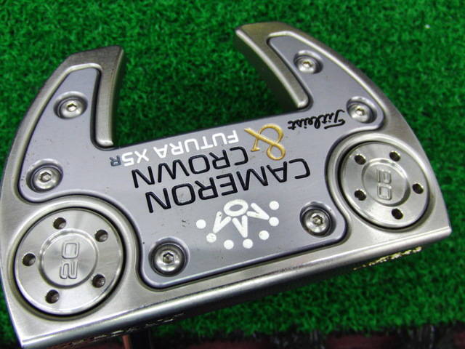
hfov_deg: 50.1
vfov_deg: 38.7
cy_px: 174
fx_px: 497
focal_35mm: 37
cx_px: 232
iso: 400
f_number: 3.6
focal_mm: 6.42
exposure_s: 1/60
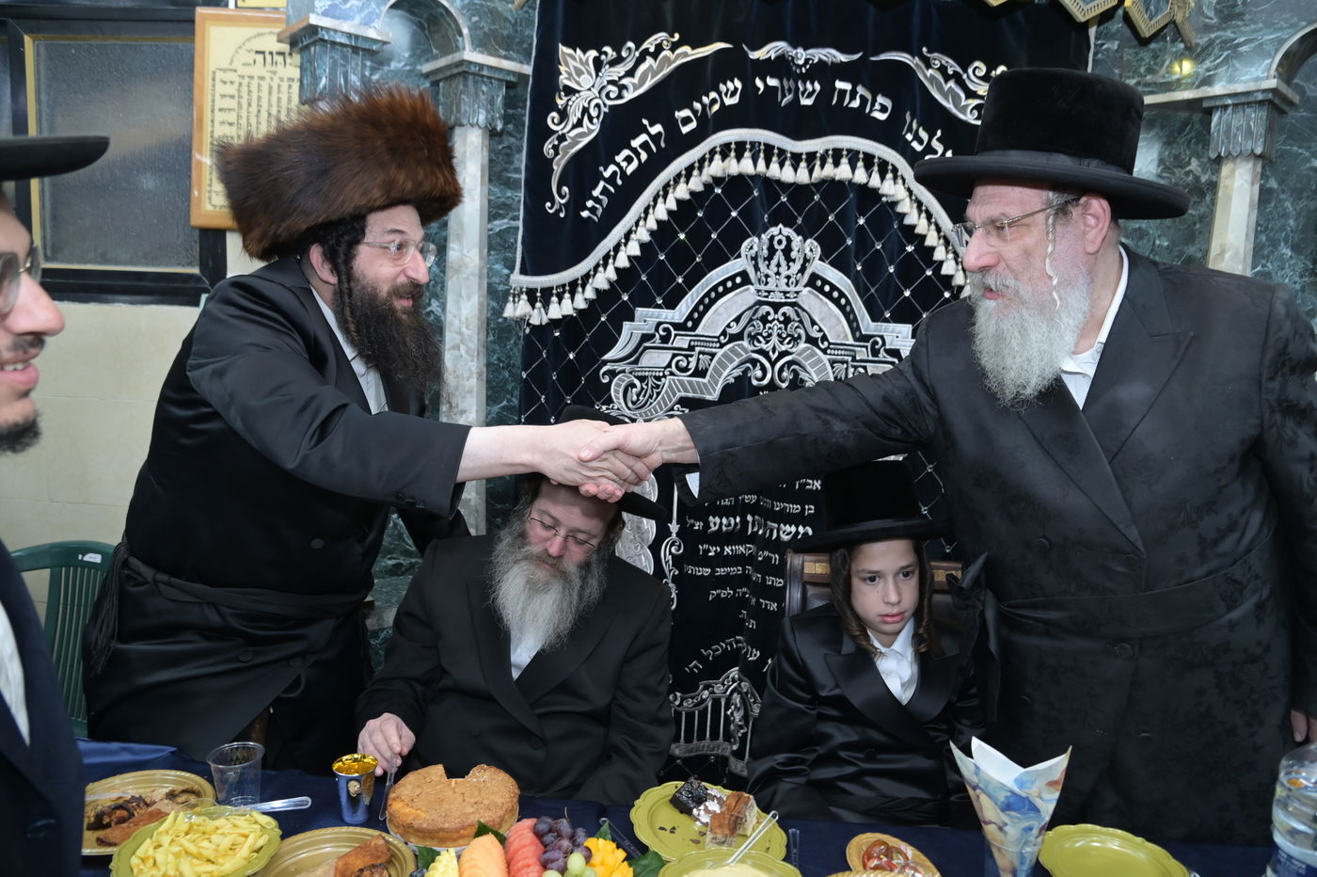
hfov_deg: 73.8
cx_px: 658
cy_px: 438
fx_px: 878
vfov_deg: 53.1
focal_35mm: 24
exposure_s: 1/200
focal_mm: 24
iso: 1600
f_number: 5
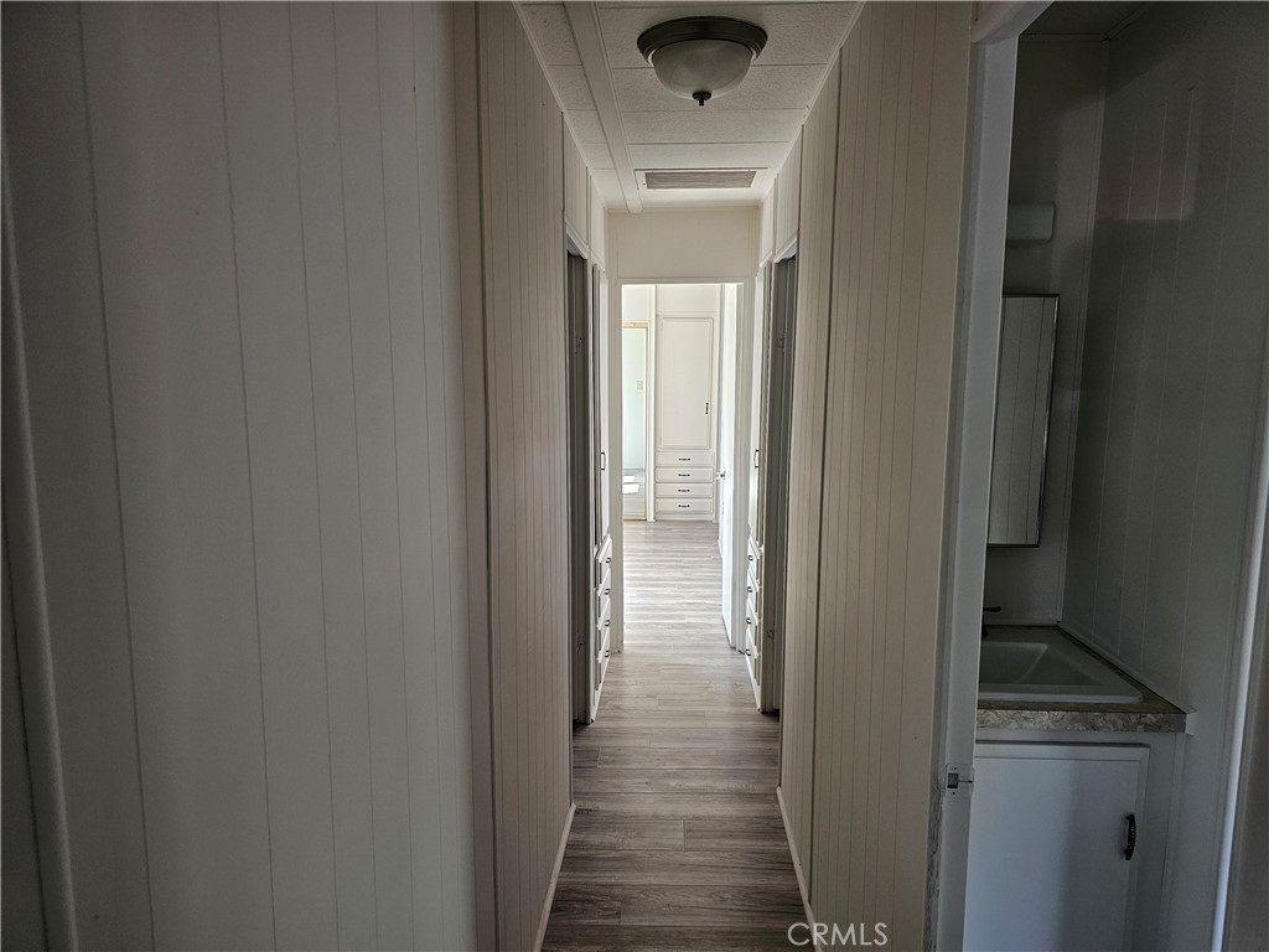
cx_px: 634
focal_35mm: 23
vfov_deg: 58.9
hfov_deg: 73.9
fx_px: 843
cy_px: 476
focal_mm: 6.3
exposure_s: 1/149
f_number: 1.7
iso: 125
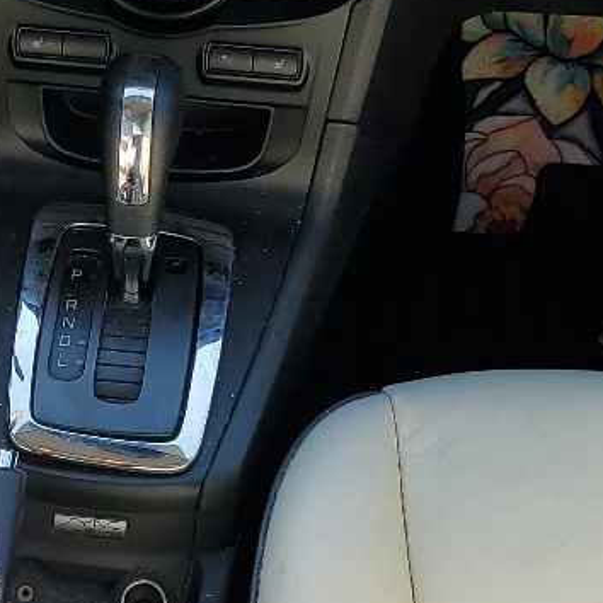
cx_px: 70
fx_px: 2050
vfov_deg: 16.7
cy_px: 206
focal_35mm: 104
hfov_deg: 16.5
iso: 50
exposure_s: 1/1000
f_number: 1.5
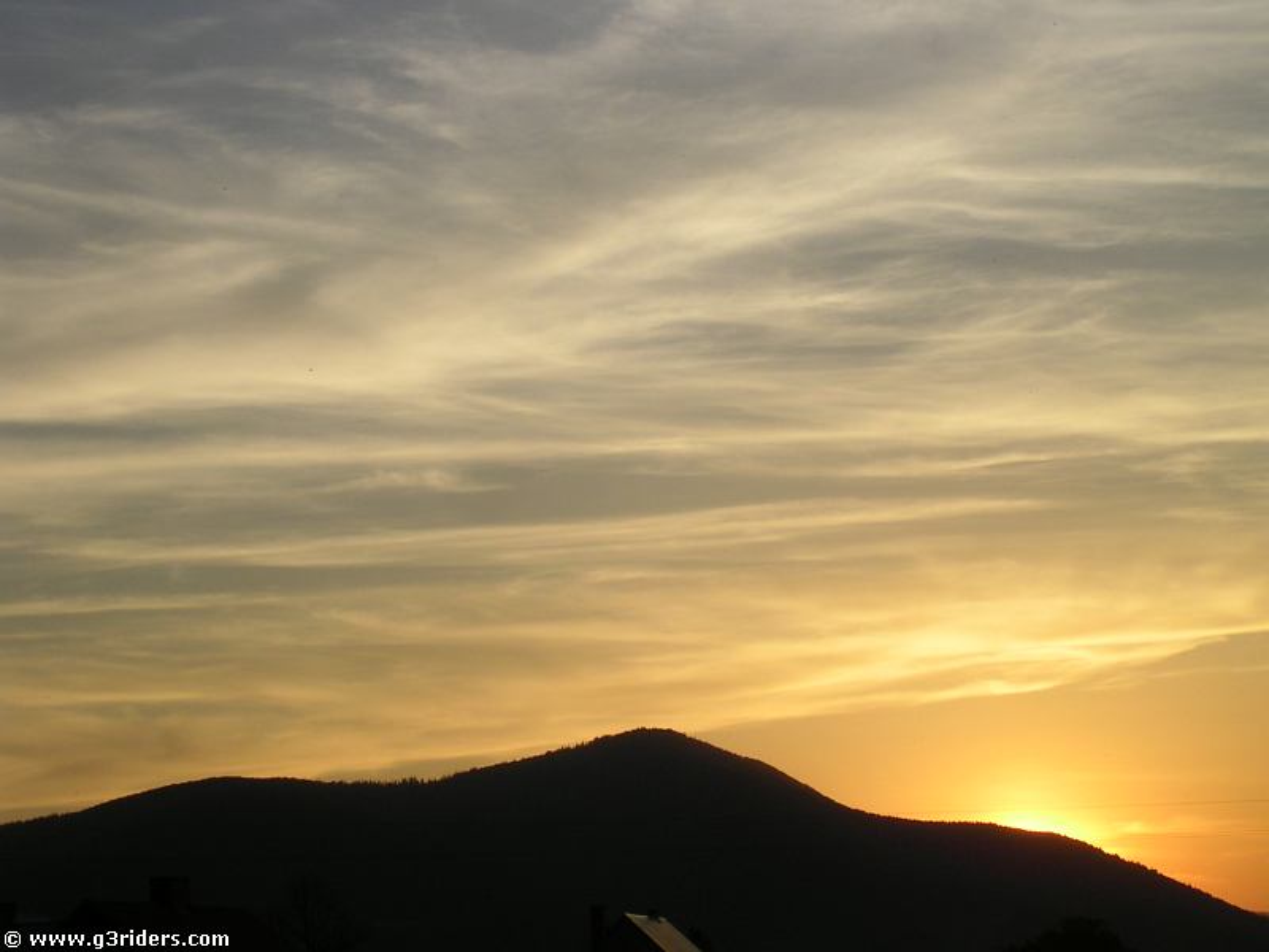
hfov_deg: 19.4
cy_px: 476
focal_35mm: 101
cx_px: 634
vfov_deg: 14.6
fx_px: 3703
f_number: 8
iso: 50
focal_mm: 15.8
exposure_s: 1/241
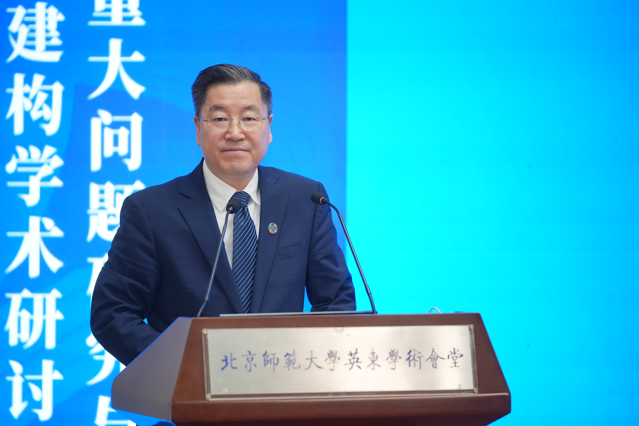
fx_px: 3550
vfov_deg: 6.9
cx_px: 320
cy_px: 213
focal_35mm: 200
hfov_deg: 10.3
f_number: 2.8
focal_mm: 200
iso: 1000
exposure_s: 1/160
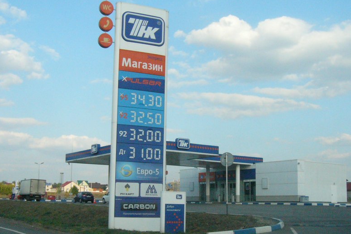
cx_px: 179
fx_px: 458
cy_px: 145
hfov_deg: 41.9
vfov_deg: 28.5
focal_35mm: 47
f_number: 8
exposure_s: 1/500
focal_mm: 5.8
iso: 400
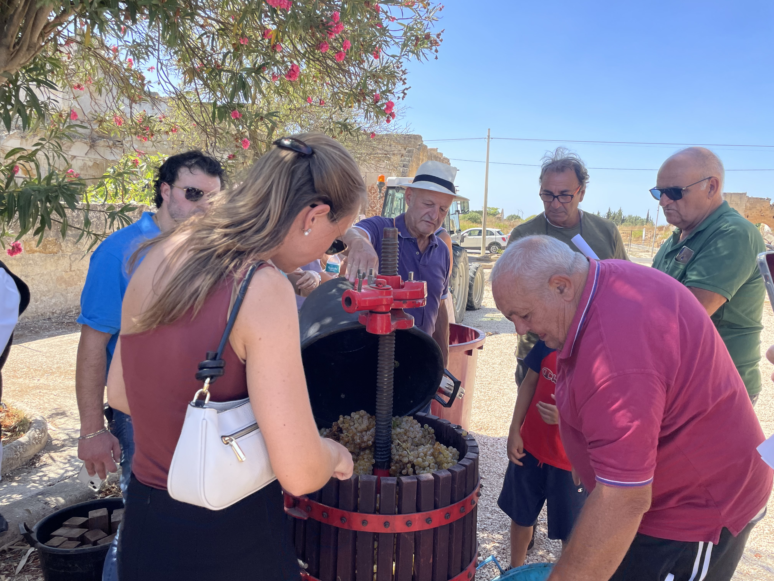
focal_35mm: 26
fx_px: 581
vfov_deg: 53.1
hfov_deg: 67.3
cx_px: 387
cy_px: 290
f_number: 1.6
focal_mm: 4.2
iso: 32
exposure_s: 1/997
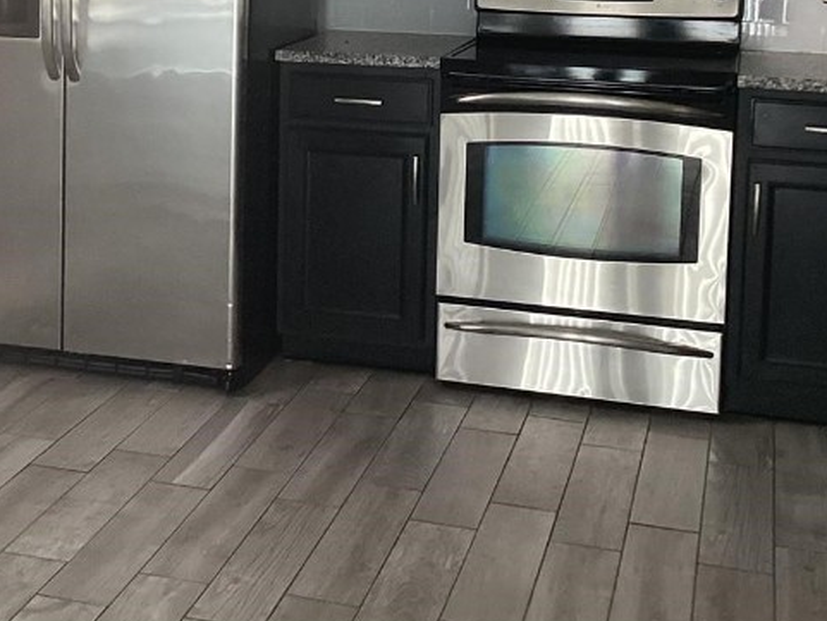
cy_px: 40
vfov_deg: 21.7
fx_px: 1577
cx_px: 239
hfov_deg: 29.1
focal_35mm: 66
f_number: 2.4
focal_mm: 3.3
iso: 125
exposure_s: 1/60
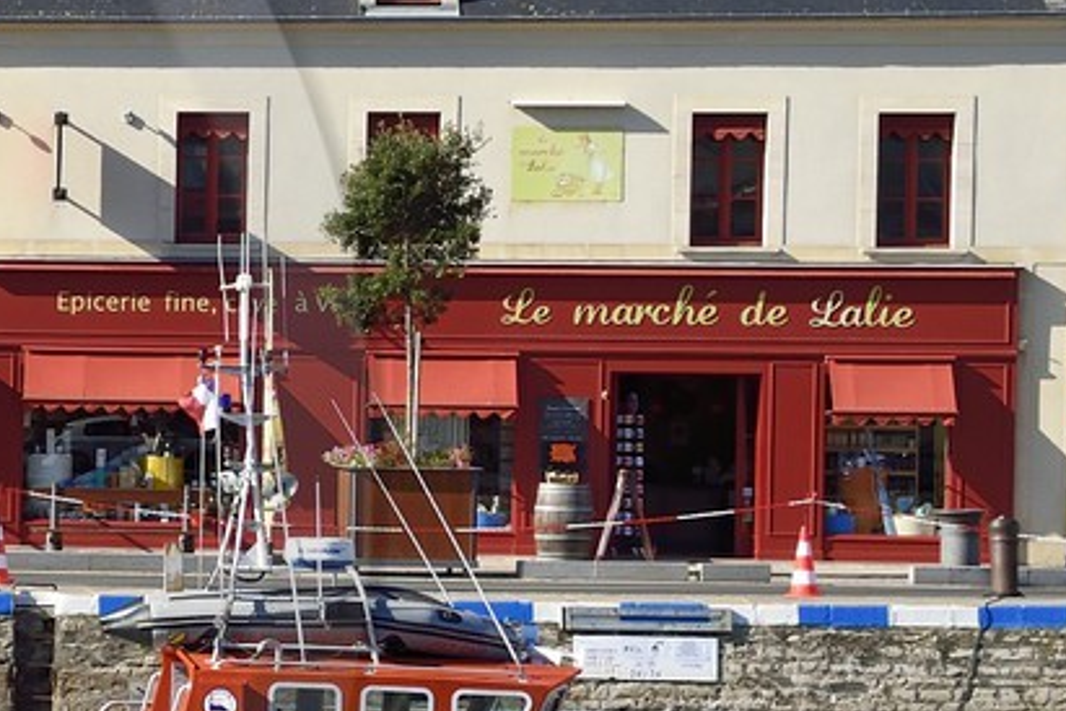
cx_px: -698
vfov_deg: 7.8
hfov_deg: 11.1
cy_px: 477
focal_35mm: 175
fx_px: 5182
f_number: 10
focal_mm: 45
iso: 200
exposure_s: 1/320
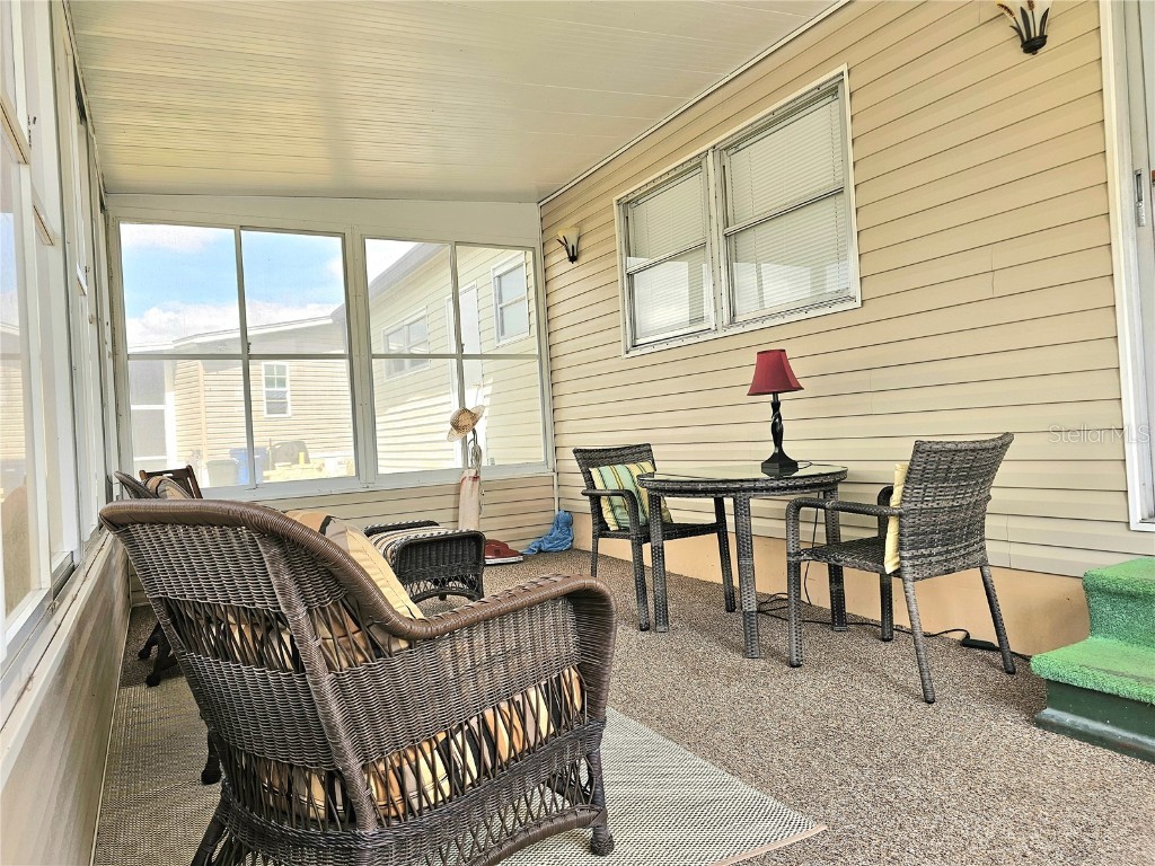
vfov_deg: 58.9
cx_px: 578
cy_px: 433
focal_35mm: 23
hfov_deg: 73.9
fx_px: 767
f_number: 1.7
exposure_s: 1/120
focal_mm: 6.3
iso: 25
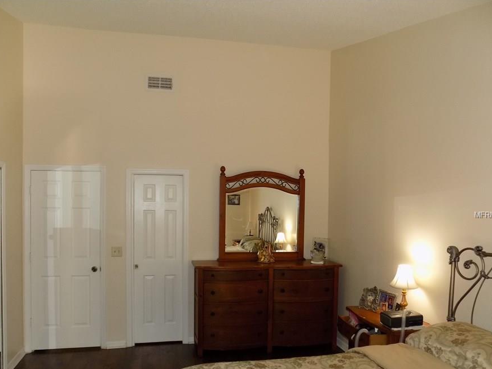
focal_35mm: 27
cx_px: 219
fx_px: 384
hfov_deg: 65.1
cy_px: 215
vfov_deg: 51.1
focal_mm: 4
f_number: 3.1
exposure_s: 1/30
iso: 200
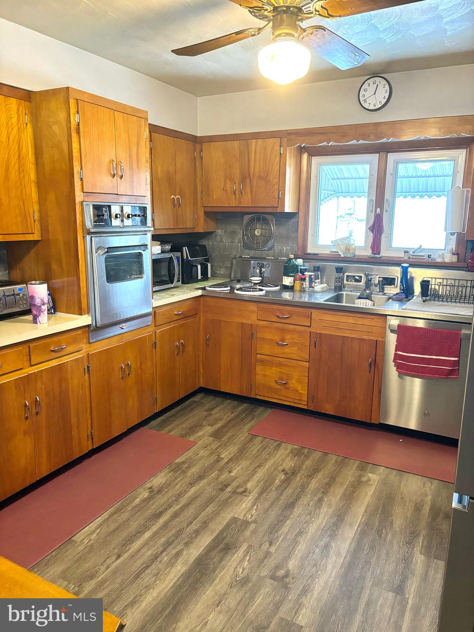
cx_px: 237
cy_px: 316
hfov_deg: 53.1
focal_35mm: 26
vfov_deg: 67.3
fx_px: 475
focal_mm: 5.96
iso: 500
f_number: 1.6
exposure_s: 1/60
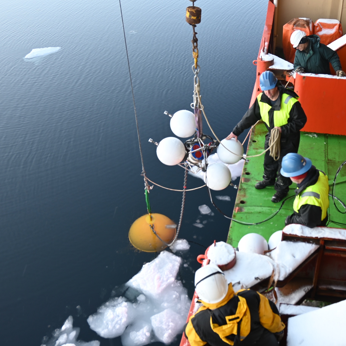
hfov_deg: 41.2
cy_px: 171
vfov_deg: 41.9
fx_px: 452
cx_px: 240
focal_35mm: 40
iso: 100
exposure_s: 1/40
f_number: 3.8
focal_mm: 20.5
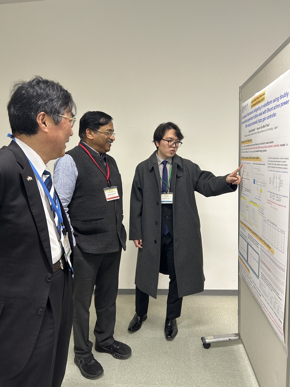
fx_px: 290
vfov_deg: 67.3
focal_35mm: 26
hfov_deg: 53.1
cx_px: 145
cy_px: 194
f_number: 1.5
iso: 80
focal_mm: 5.7
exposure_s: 1/60
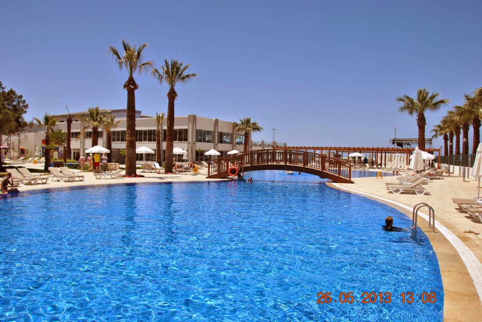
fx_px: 362
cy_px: 161
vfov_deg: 48.1
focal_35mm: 27
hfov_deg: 67.3
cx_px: 241
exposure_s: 1/320
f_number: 9
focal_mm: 18
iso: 100
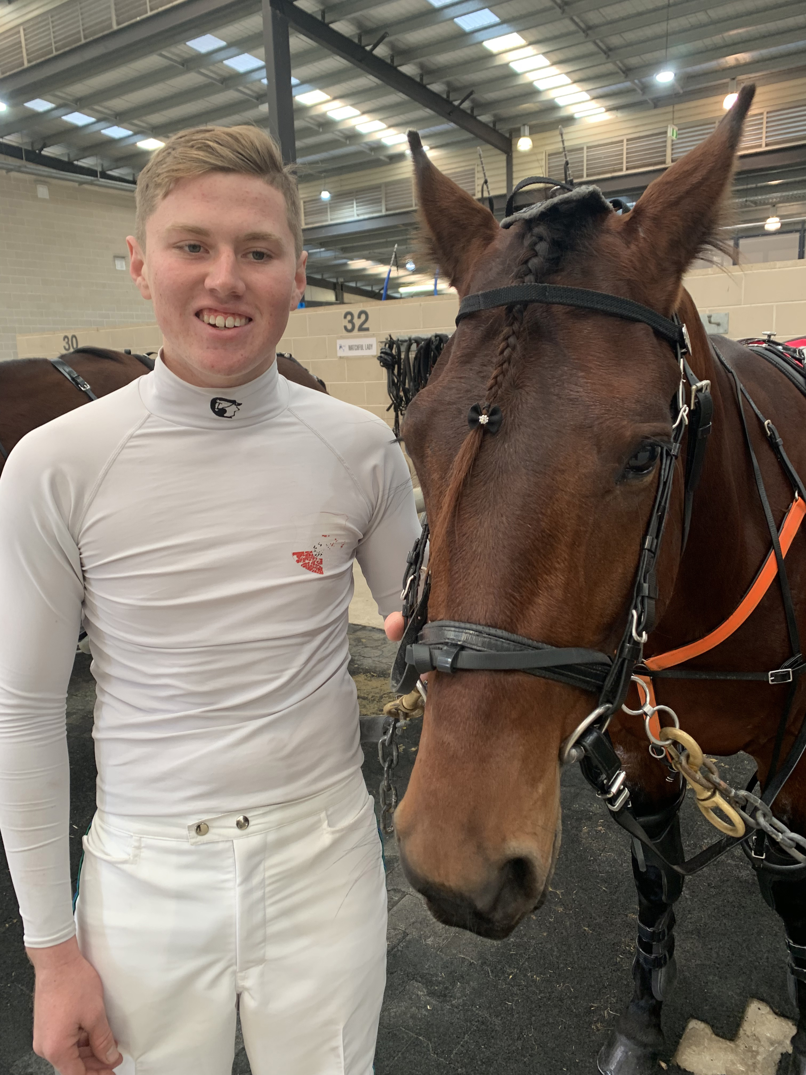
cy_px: 538
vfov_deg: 67.3
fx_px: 807
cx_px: 403
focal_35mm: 26
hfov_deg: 53.1
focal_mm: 4.25
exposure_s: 1/50
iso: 50
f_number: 1.8
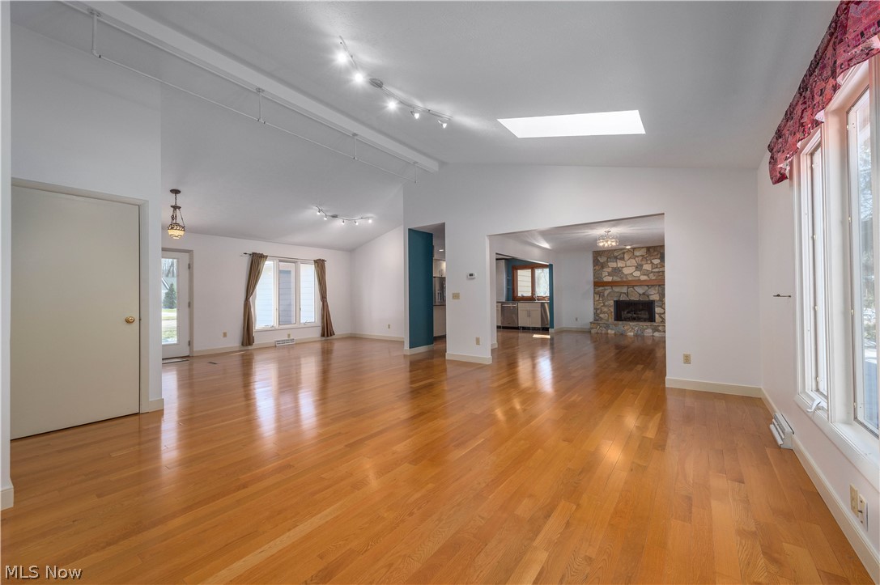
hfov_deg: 104.3
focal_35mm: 14
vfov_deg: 81.1
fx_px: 342
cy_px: 292
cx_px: 440
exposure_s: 1/60
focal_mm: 14
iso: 200
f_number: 9
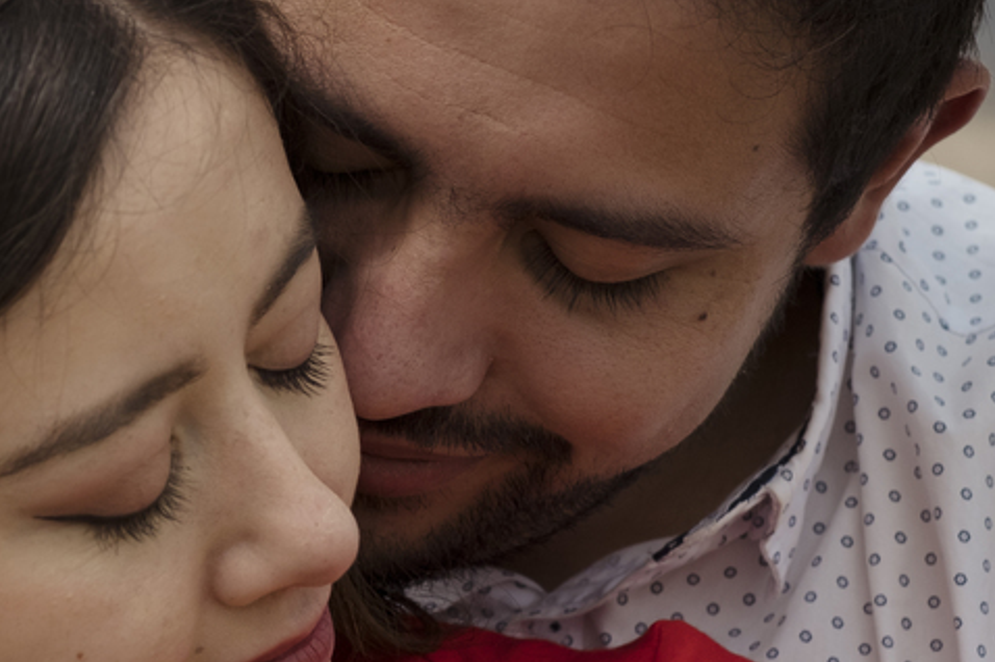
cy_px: 410
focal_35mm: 211
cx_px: 81
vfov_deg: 6.5
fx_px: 5828
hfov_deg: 9.7
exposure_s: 1/1600
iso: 100
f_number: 5
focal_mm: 56
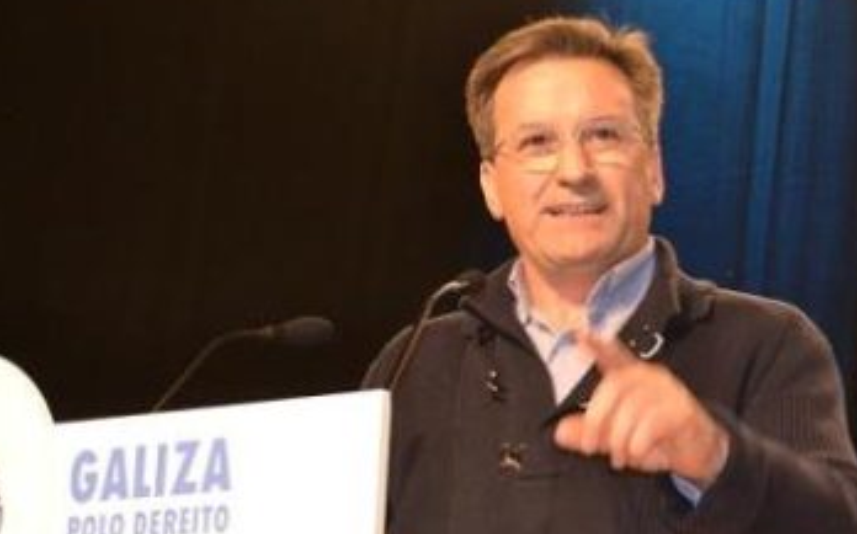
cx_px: 369
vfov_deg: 12.4
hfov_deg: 19.7
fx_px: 2466
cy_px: 244
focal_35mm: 106
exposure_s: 1/60
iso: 2200
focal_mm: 55
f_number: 5.6
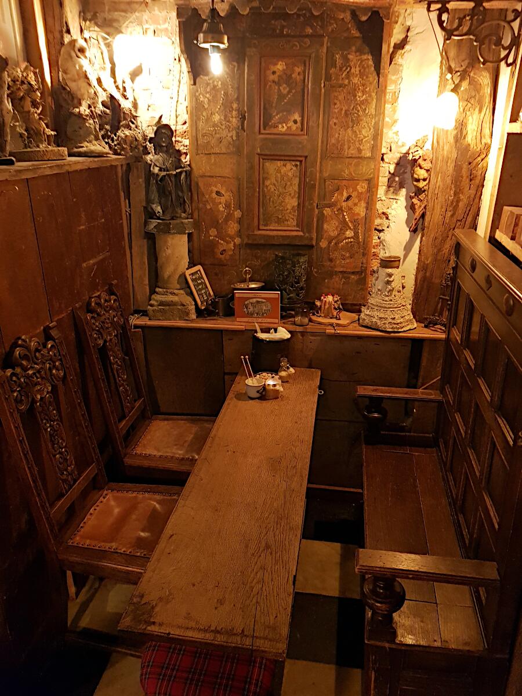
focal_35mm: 26
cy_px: 348
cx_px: 261
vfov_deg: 67.3
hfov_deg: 53.1
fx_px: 523
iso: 250
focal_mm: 4.2
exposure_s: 1/10
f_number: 1.7
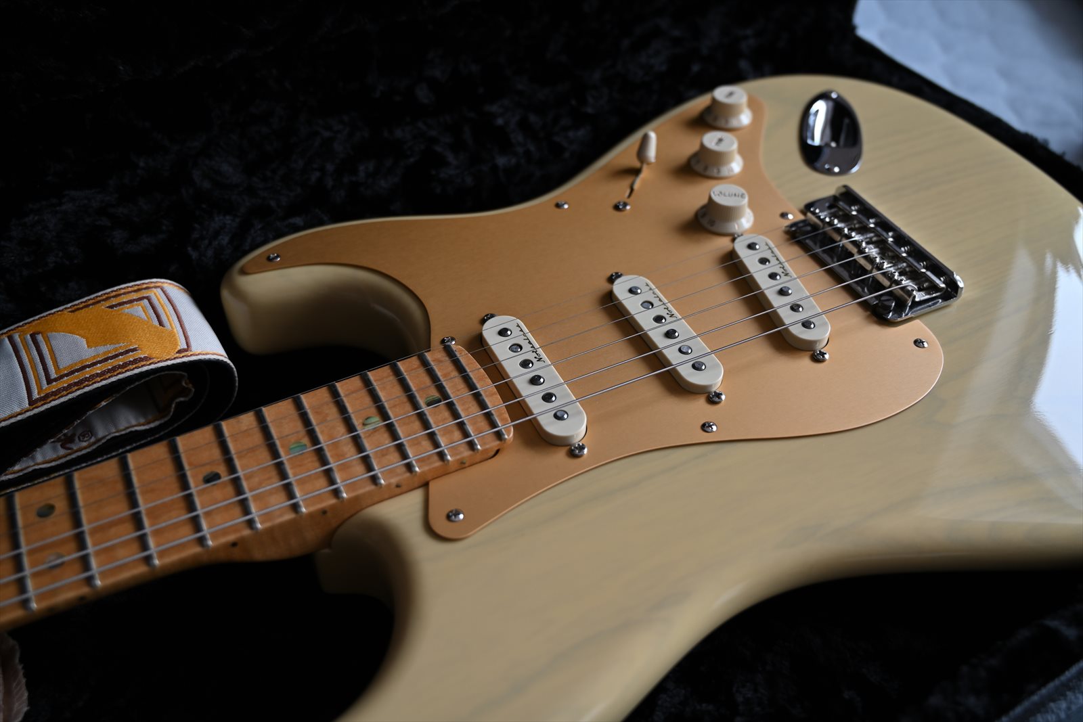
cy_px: 361
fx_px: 993
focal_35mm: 33
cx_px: 542
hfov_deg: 57.2
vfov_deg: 40.0
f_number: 4
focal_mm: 33
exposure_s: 1/40
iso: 160
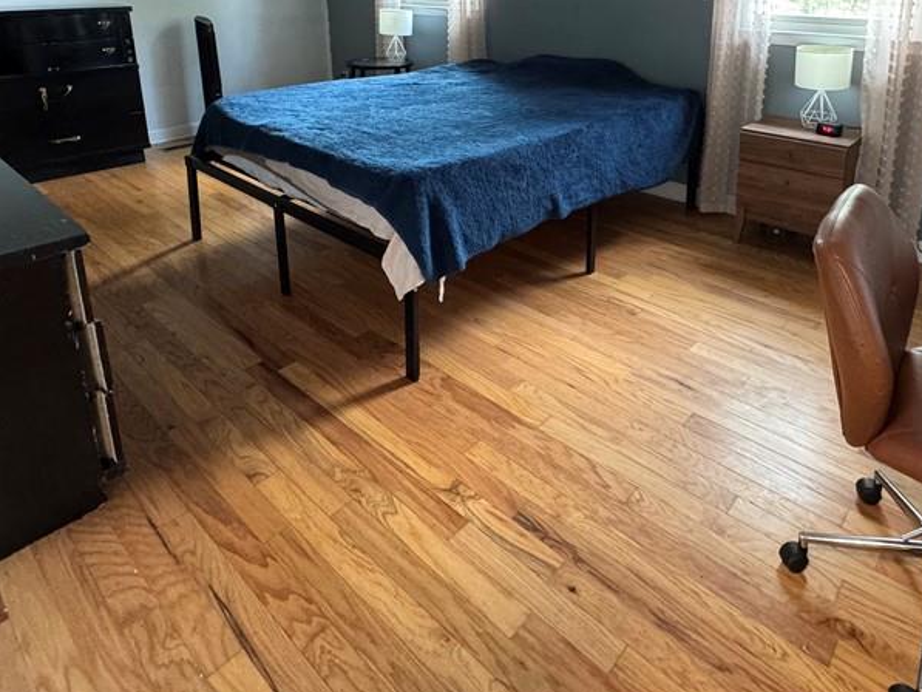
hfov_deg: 71.0
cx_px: 542
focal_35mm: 24
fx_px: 639
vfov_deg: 52.5
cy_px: 120
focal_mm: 2.22
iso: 640
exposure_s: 1/60
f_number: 2.2
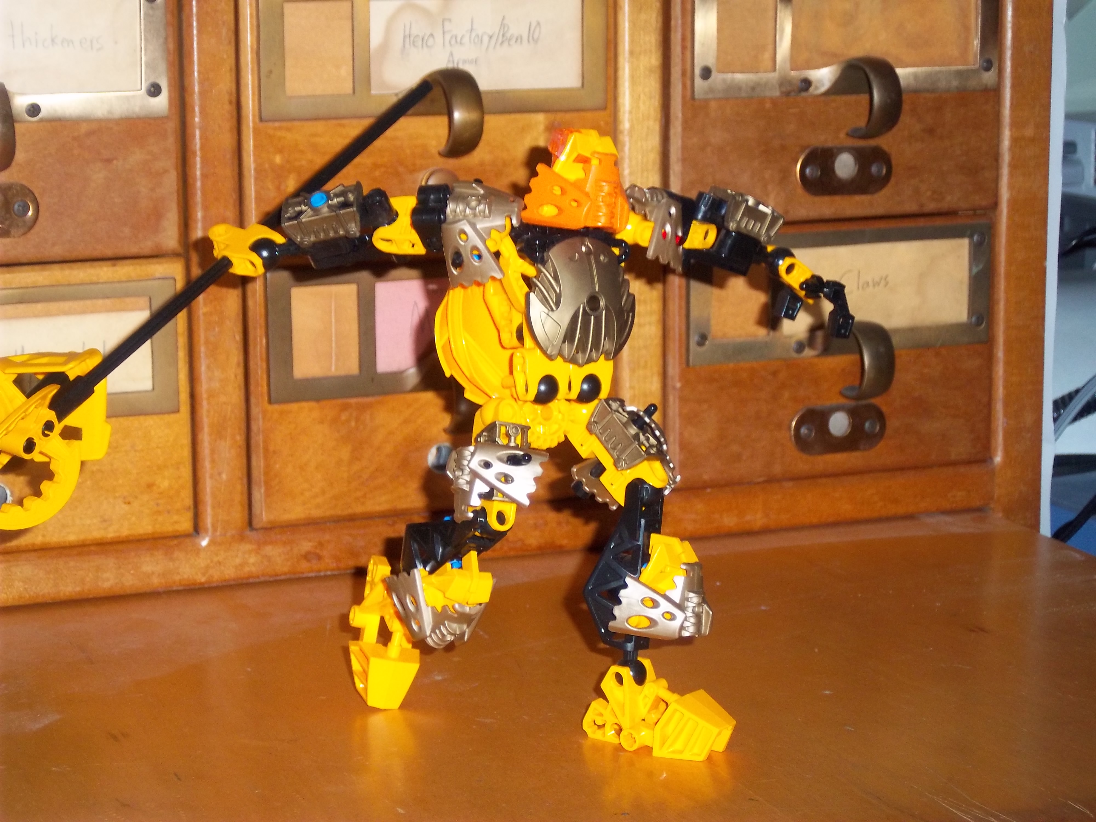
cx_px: 548
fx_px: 2818
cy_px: 411
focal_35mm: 89
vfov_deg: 16.6
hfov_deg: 22.0
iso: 160
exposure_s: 1/50
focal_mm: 15.99
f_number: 4.18
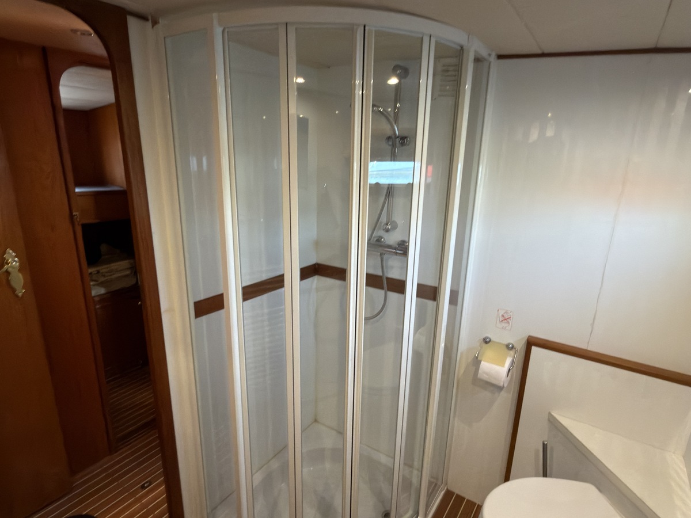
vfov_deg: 68.7
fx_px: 379
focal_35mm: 19
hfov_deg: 84.7
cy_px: 259
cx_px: 346
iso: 320
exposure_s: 1/24
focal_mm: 2.22
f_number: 2.2
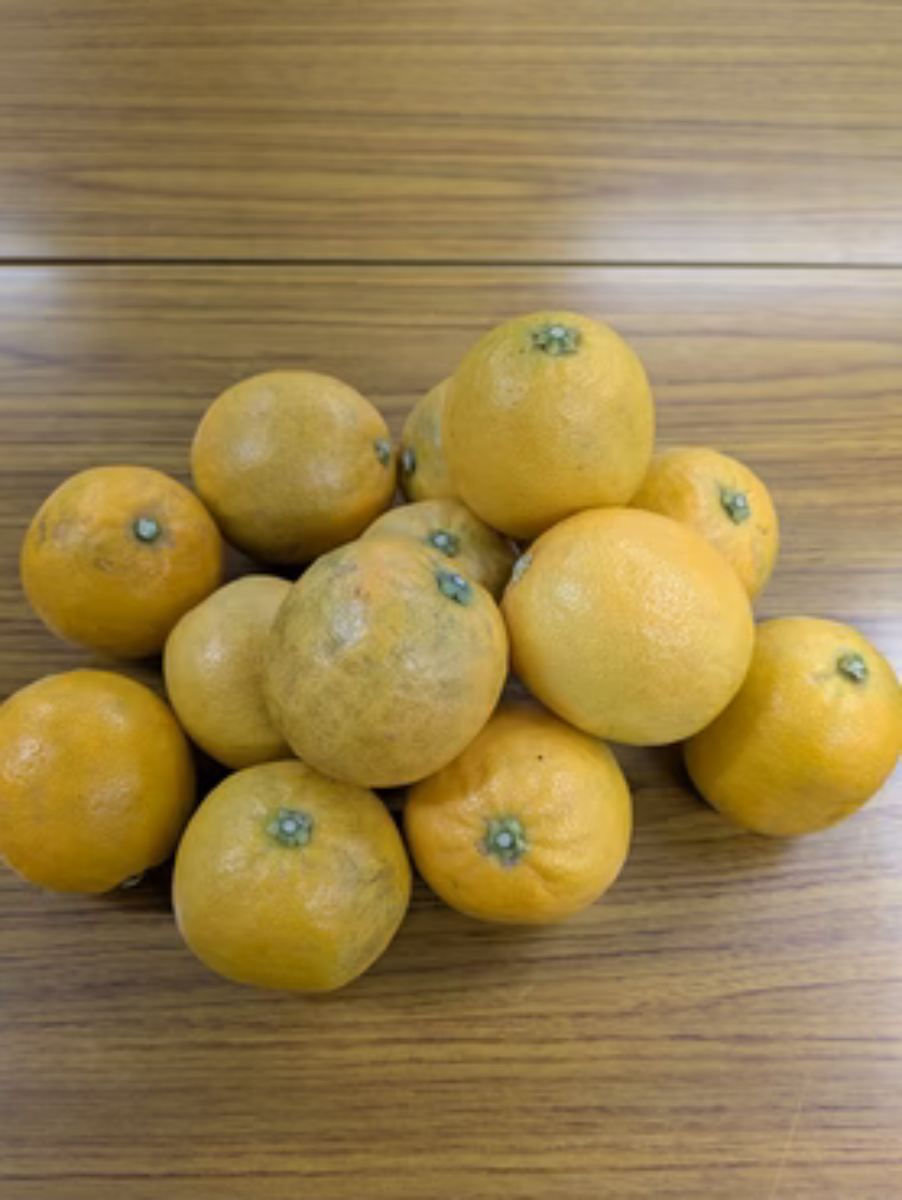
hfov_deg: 51.4
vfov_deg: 65.2
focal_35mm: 27
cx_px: 428
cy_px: 645
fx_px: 937
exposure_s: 1/60
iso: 100
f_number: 1.89
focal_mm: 5.43
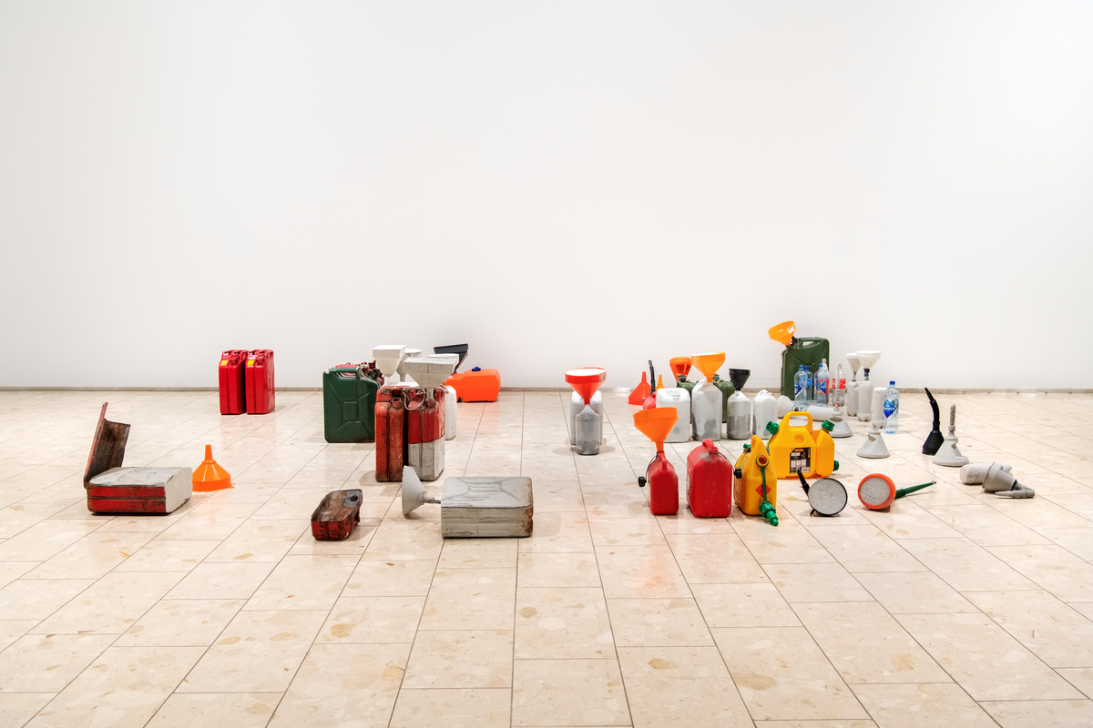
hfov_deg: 60.3
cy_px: 364
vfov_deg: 42.3
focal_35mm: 31
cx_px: 546
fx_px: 941
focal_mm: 31
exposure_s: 1/60
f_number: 5.6
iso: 800
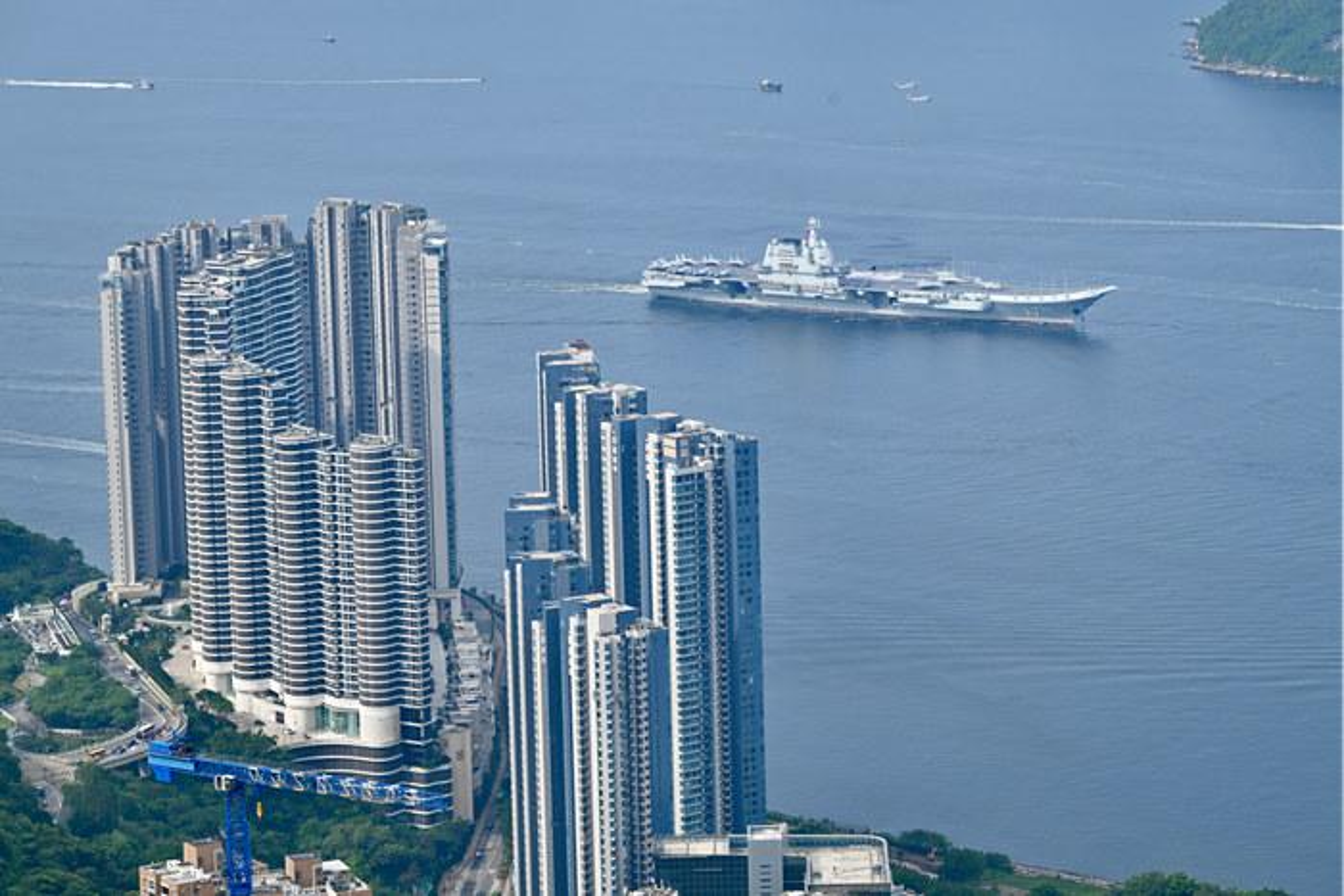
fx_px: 4481
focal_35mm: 120
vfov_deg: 11.4
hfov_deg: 17.1
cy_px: 448
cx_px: 672
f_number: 9
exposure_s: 1/320
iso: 125
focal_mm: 120
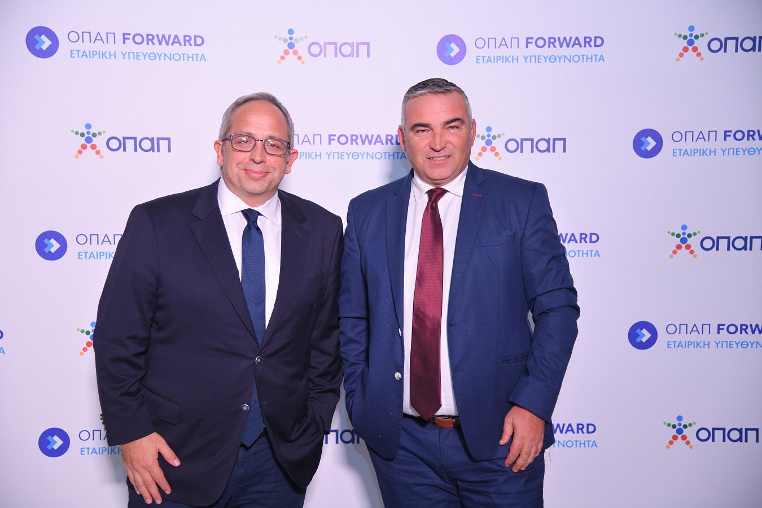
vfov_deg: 24.6
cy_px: 254
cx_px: 381
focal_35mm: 55
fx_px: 1164
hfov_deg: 36.2
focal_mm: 55
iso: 800
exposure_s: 1/250
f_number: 4
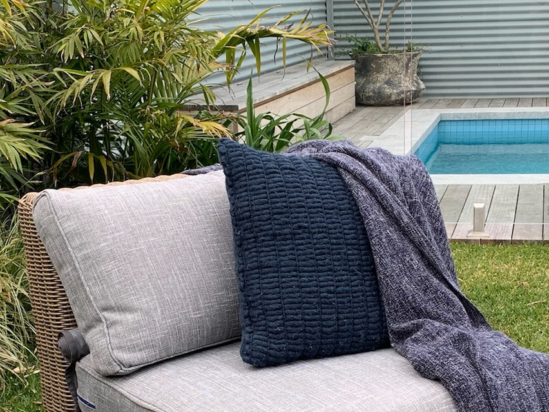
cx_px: 320
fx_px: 967
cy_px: 340
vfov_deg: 23.6
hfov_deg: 31.6
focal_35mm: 61
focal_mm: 4.25
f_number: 1.8
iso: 25
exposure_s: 1/428
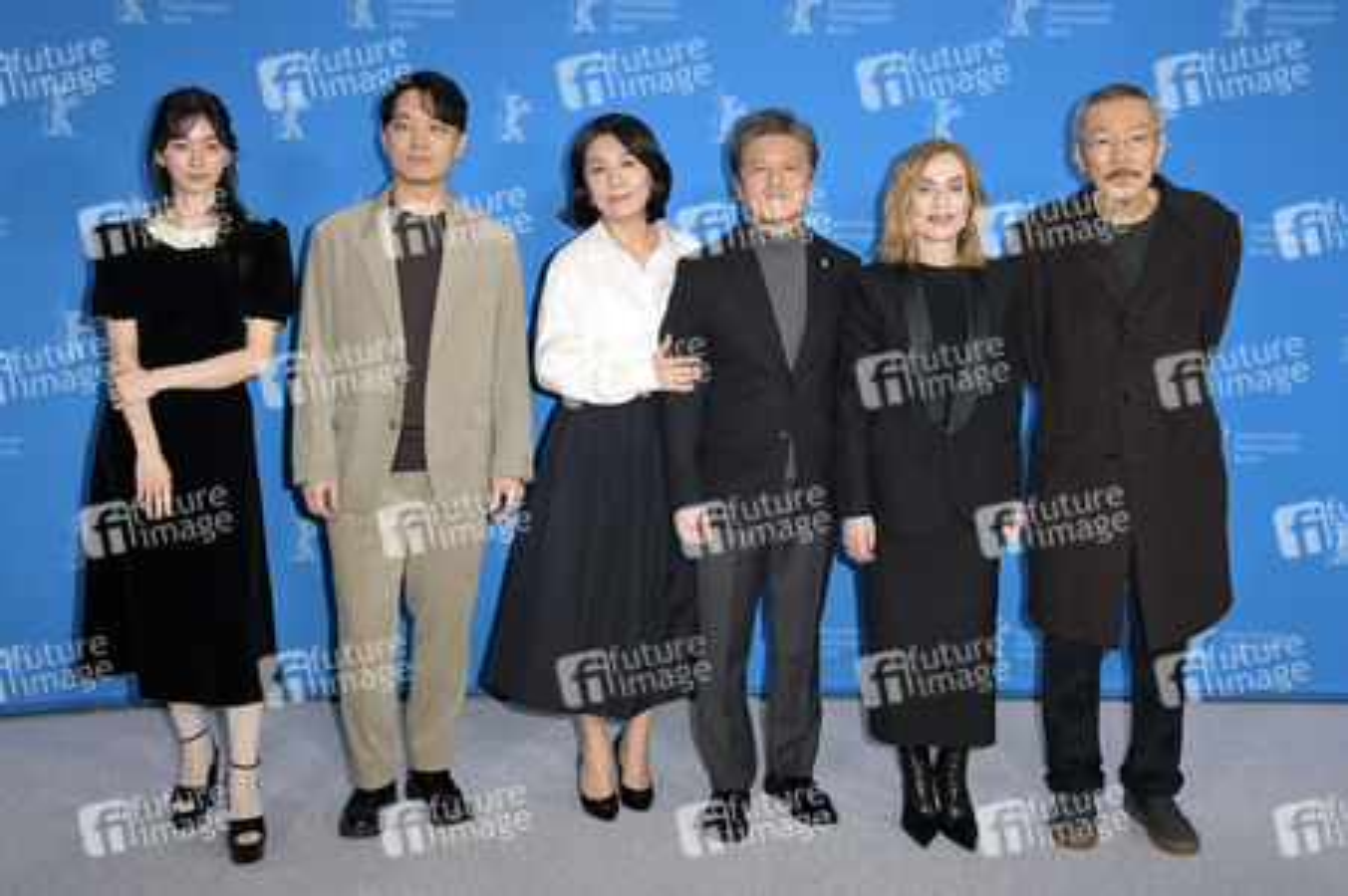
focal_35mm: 40
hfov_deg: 48.5
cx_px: 674
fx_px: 1497
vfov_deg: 33.4
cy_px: 448
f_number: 5.6
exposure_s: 1/250
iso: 1000
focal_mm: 40
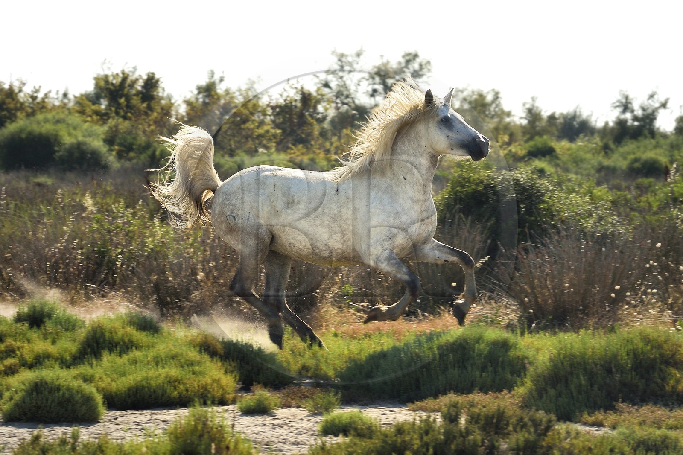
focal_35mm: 200
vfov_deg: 6.9
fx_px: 3793
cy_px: 228
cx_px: 342
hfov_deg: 10.3
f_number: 11
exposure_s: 1/400
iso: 200
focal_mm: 200
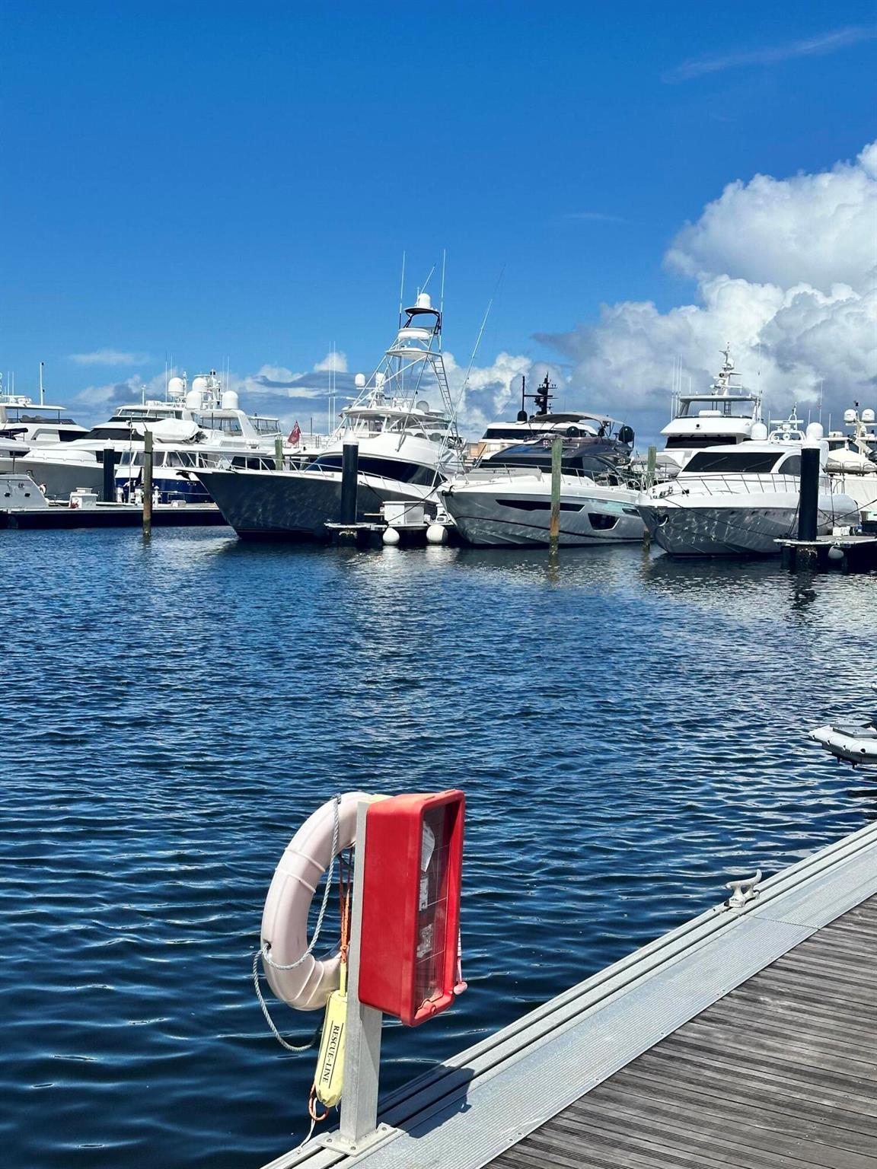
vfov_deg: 39.7
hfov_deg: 30.3
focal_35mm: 48
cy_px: 584
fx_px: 1621
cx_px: 438
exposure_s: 1/7634
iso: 64
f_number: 1.78
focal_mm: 6.86
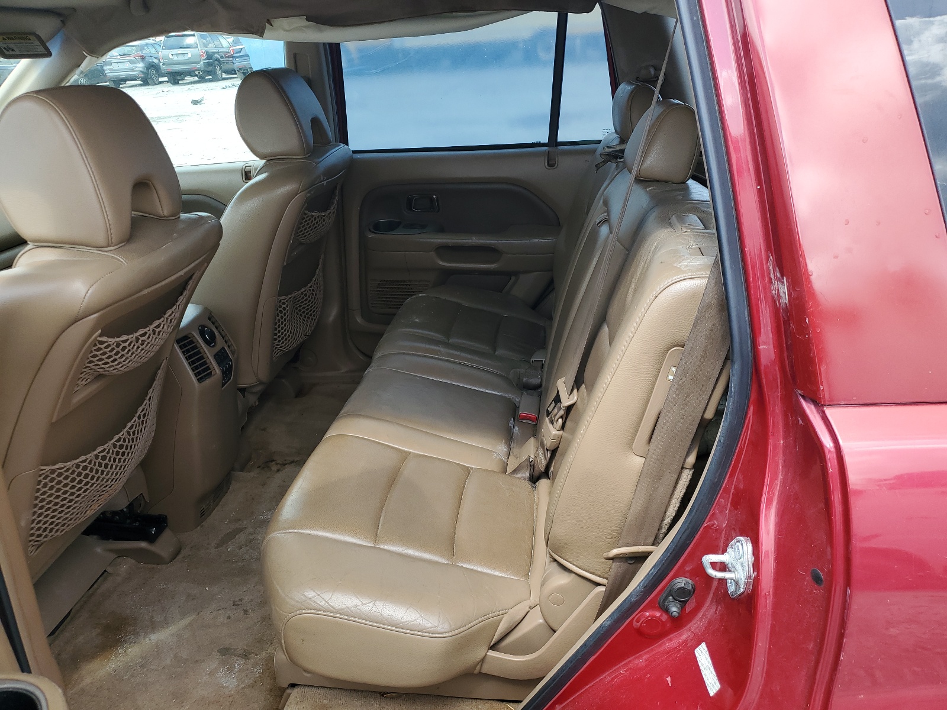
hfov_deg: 67.3
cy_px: 355
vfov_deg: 53.1
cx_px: 474
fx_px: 711
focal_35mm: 26
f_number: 1.5
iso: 50
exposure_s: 1/417
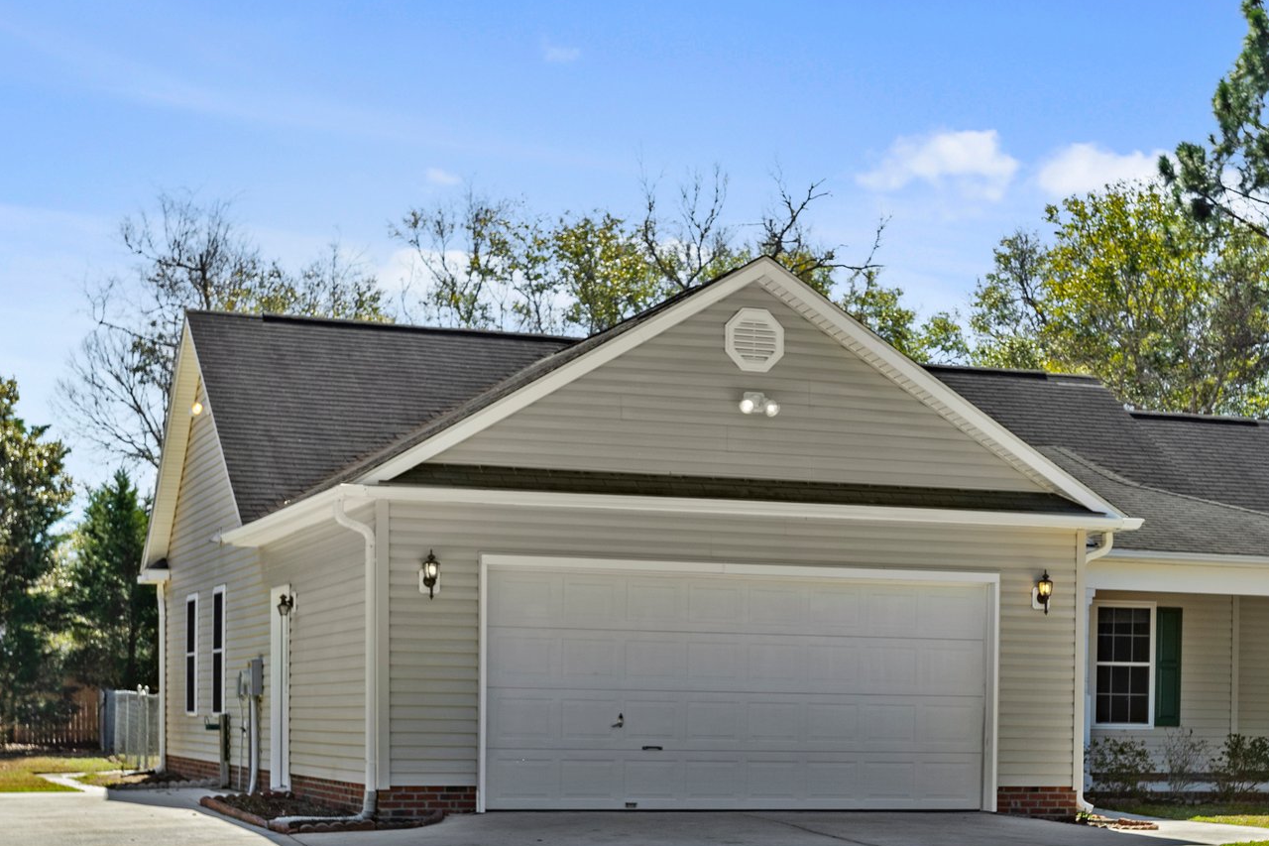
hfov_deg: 31.3
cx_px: 759
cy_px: 616
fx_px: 2256
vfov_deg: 21.1
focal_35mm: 64
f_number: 8
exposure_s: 1/250
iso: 100
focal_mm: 40
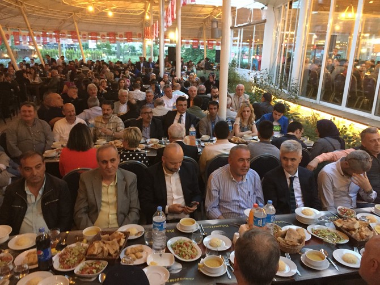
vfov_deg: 48.2
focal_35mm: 29
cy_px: 142
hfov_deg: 61.7
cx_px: 190
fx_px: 318
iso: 640
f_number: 2.2
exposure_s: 1/17
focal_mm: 4.15
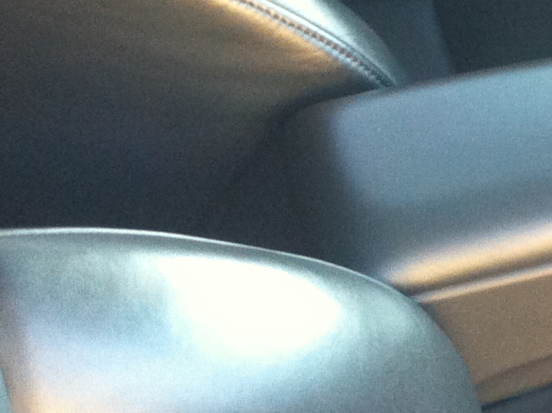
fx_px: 2150
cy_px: -121
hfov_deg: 13.6
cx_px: 886
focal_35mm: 135
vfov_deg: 10.7
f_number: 2.8
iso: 160
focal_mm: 3.85
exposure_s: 1/15
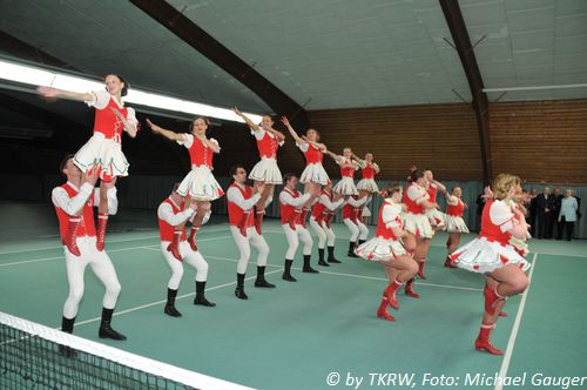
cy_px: 195
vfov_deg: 47.8
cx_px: 294
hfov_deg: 67.4
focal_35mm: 27
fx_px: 440
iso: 720
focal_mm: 18
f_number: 5.6
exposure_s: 1/60
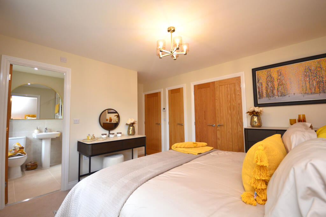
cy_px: 108
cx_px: 163
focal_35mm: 15
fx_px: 136
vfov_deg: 77.2
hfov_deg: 100.4
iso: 400
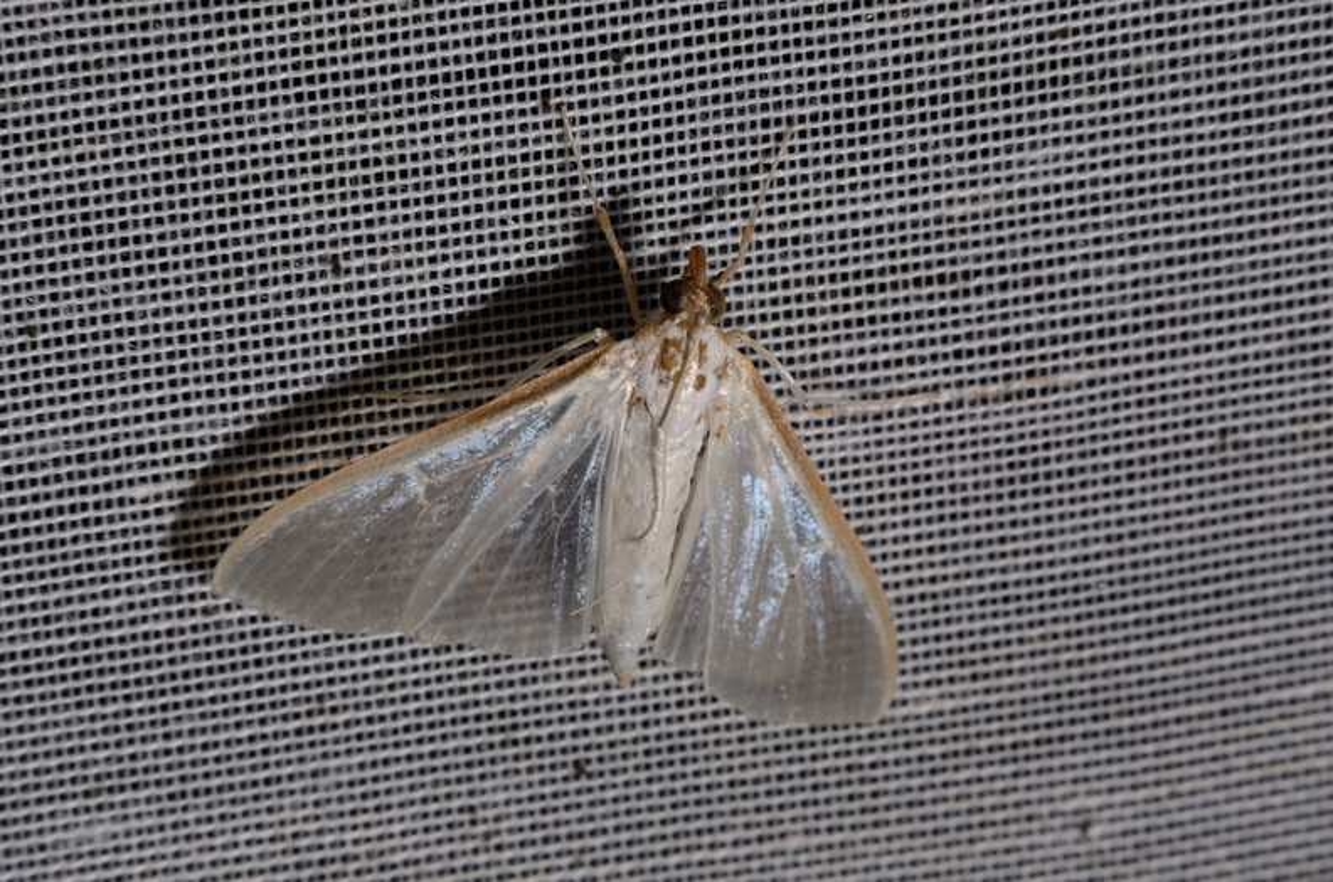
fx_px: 4710
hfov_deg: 16.1
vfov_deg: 10.7
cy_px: 441
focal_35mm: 128
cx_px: 666
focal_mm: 85
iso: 100
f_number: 25
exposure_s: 1/60
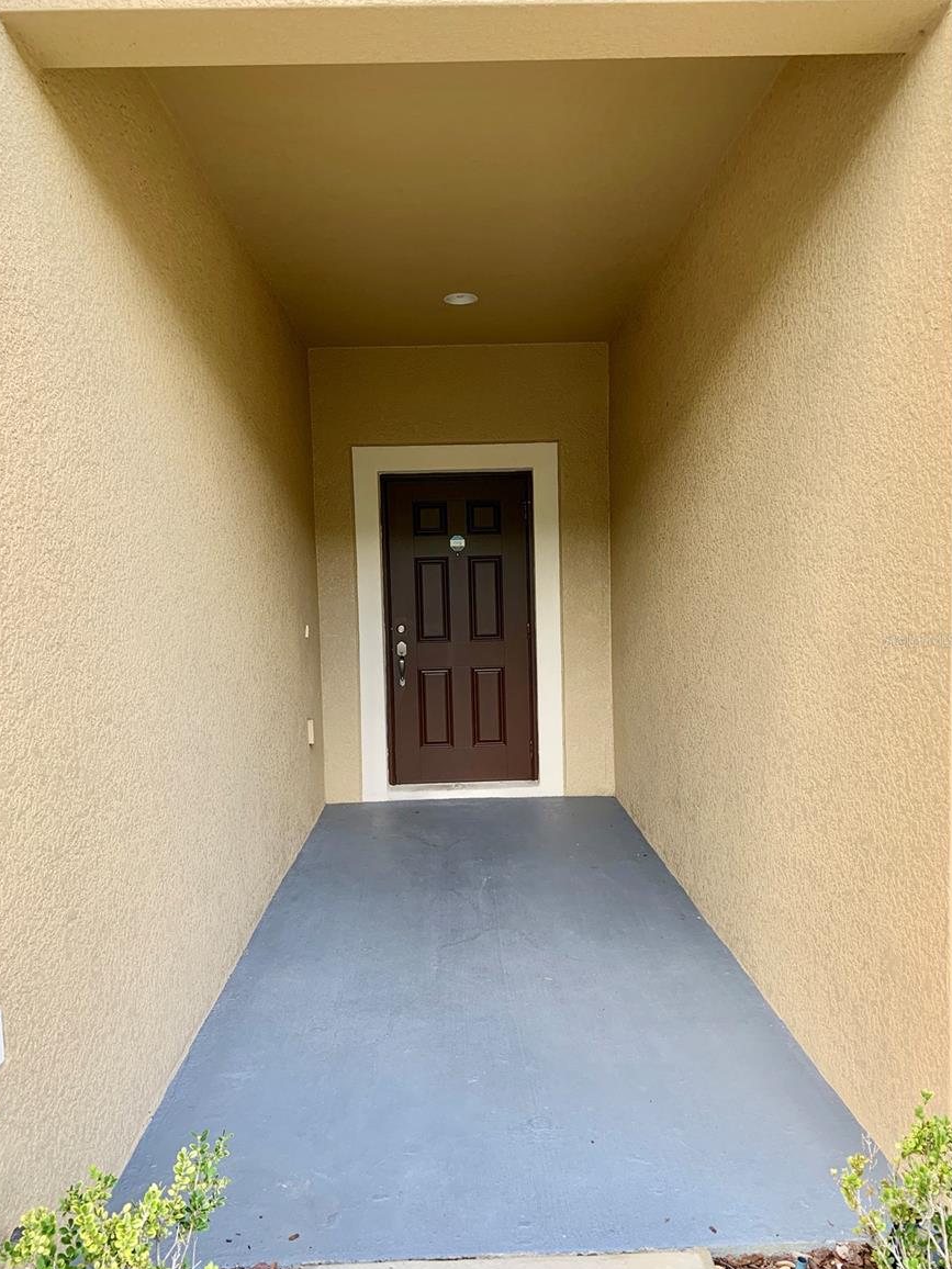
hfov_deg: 51.4
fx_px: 990
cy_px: 640
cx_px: 467
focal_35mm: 27
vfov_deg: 65.3
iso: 25
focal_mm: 4.25
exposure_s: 1/122
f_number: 1.8
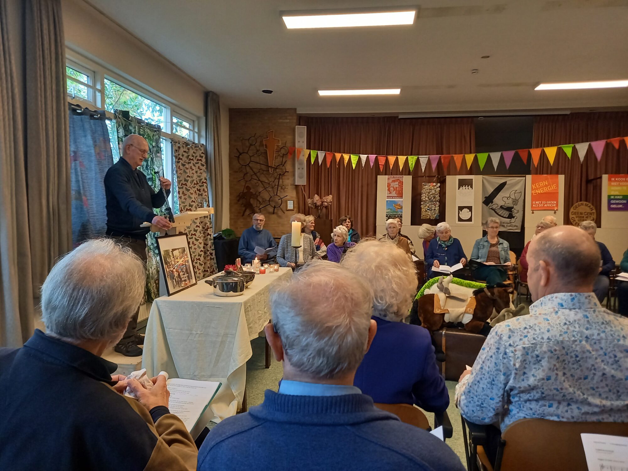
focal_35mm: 25
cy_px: 236
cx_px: 314
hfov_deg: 69.4
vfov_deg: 54.9
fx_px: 454
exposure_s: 1/50
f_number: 1.8
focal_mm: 4.65
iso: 400
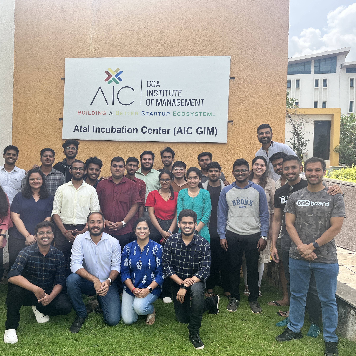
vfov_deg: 52.5
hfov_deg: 52.1
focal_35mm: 31
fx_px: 361
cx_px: 140
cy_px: 176
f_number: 1.6
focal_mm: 5.1
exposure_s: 1/1647
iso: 50
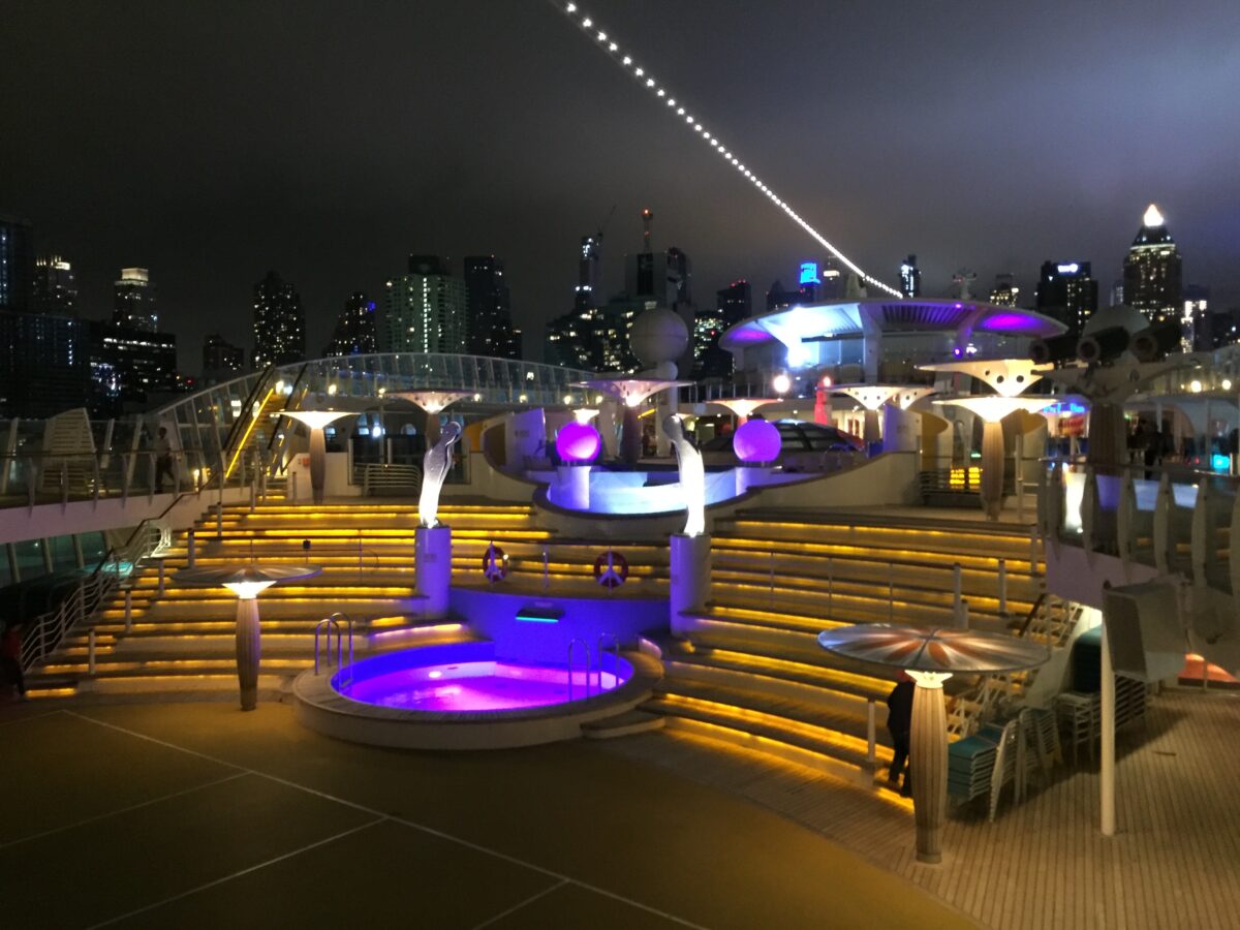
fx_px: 1039
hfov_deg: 61.7
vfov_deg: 48.2
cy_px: 465
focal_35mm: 29
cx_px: 620
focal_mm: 4.15
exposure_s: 1/15
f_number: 2.2
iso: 640
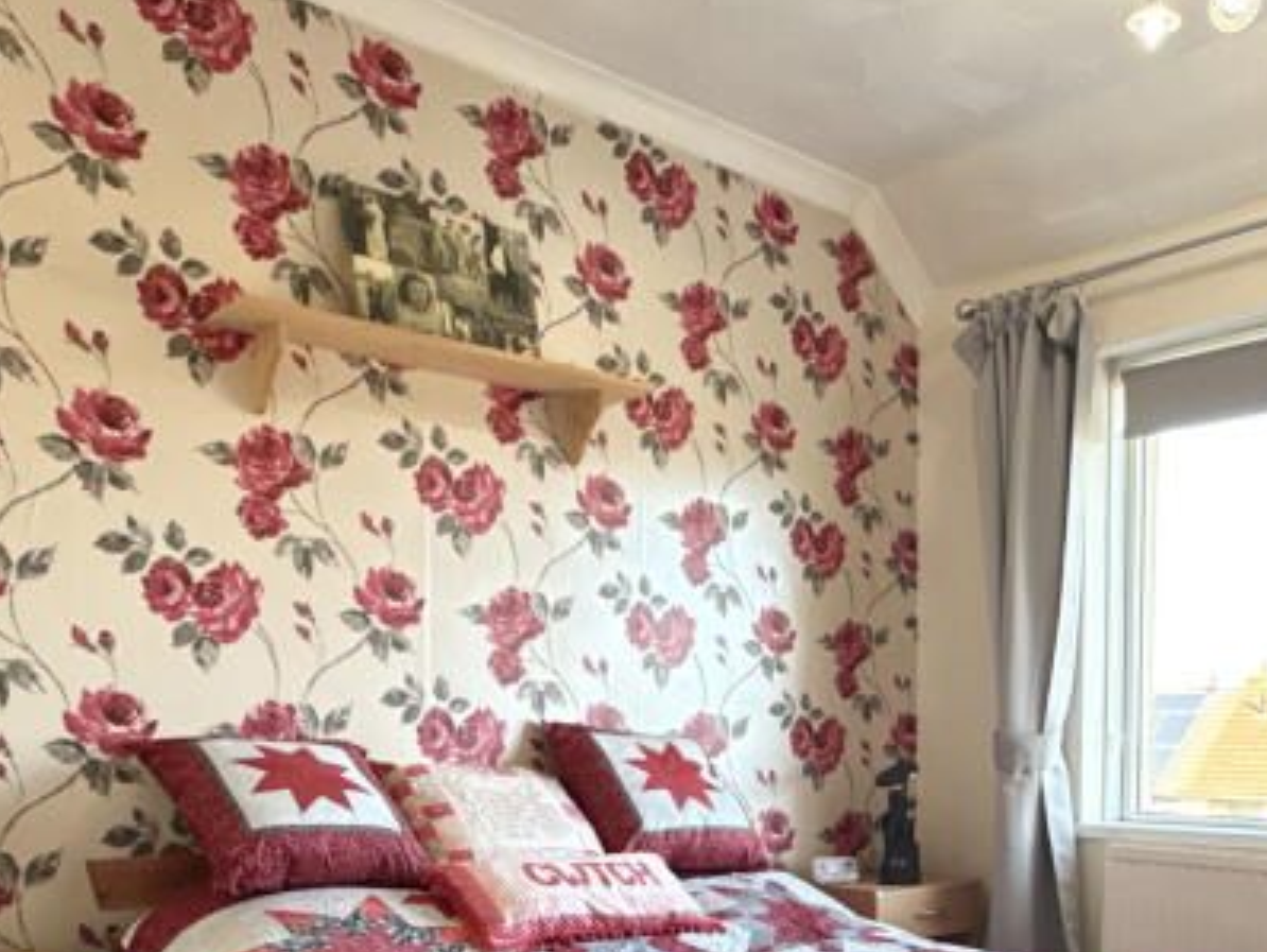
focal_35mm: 36
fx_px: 1318
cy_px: 796
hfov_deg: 50.4
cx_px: 850
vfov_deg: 37.9
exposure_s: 1/100
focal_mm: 2.22
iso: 100
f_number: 2.2
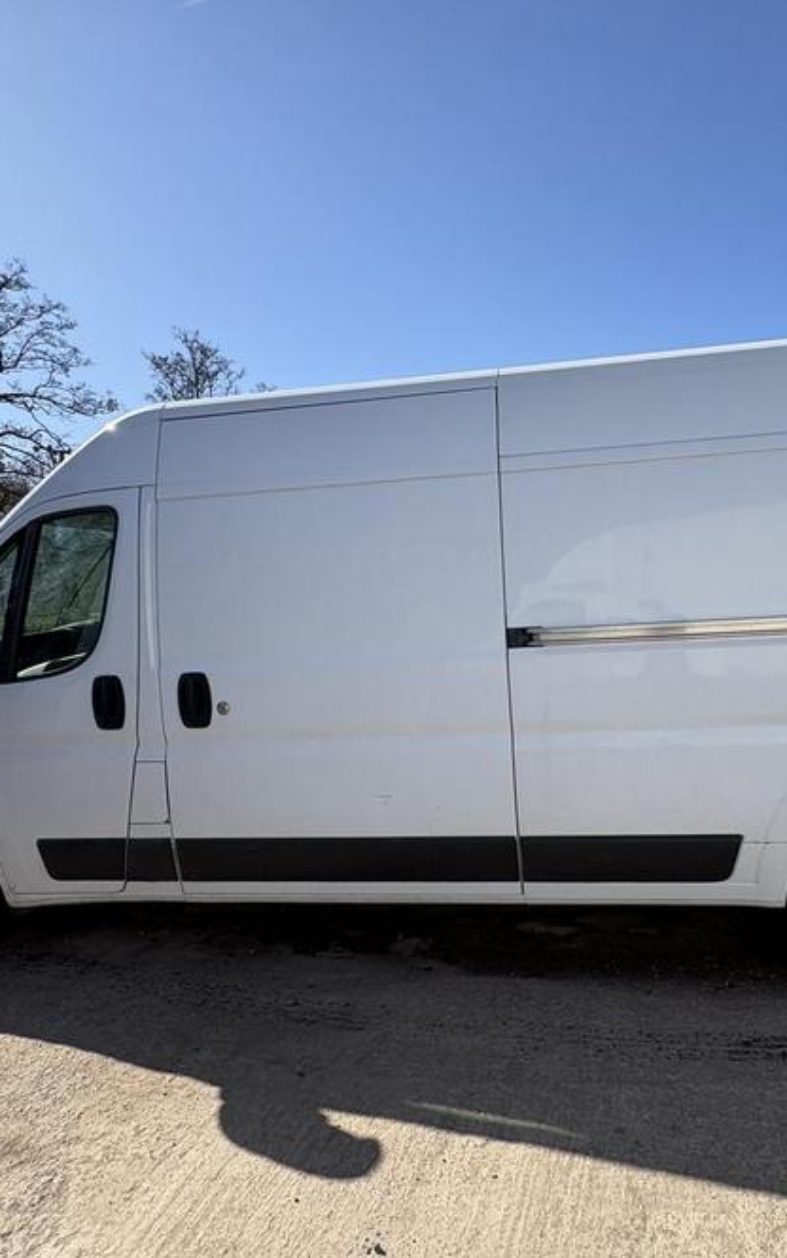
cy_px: 624
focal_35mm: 20
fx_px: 686
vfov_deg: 85.0
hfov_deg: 58.5
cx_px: 516
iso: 40
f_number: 2.2
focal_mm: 2.22
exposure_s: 1/1346
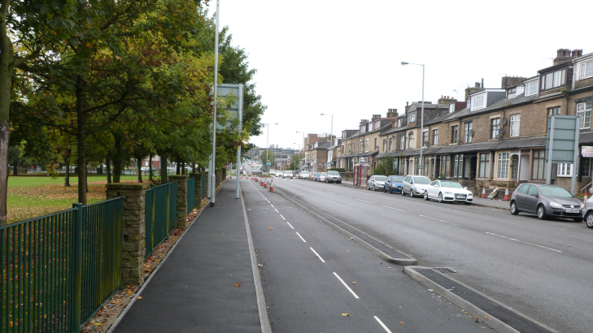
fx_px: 582
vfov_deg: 31.8
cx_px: 292
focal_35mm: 37
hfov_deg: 54.0
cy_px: 212
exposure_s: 1/60
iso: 125
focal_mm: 5.8
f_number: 3
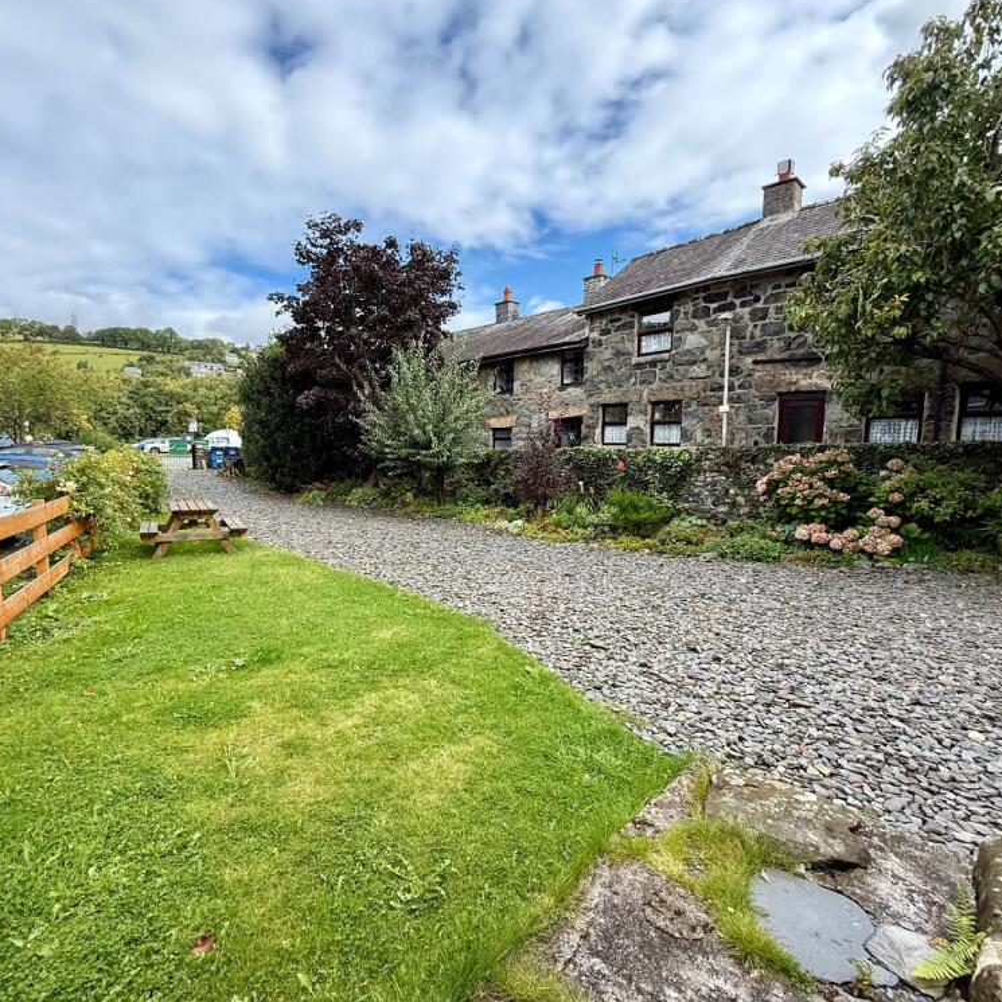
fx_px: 557
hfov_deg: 83.6
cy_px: 508
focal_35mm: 17
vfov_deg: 84.0
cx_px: 441
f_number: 2.2
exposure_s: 1/545
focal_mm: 2.22
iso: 64
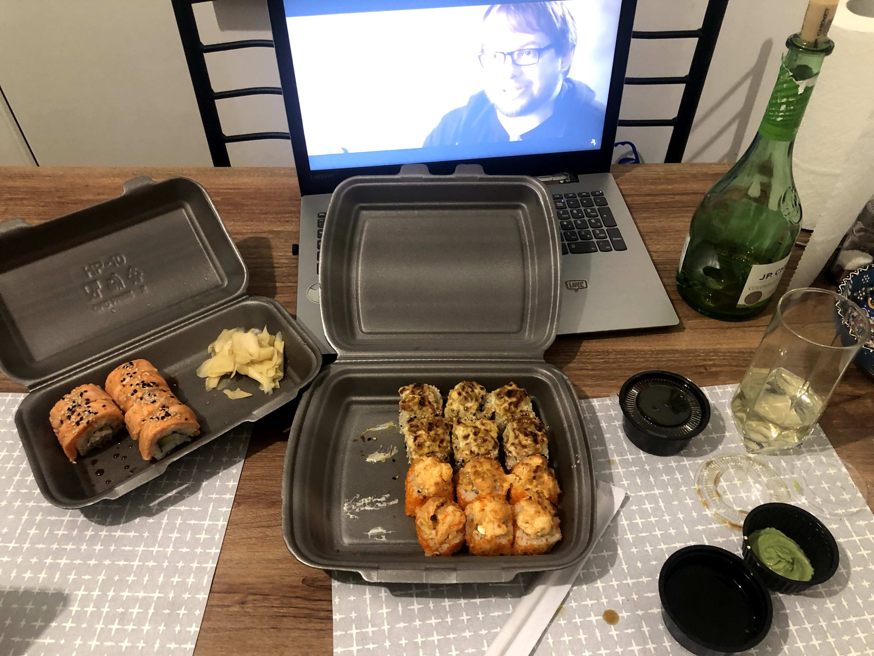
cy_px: 328
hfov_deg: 63.4
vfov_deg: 49.7
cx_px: 437
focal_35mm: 28
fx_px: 707
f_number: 1.8
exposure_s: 1/8
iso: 100
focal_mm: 3.99
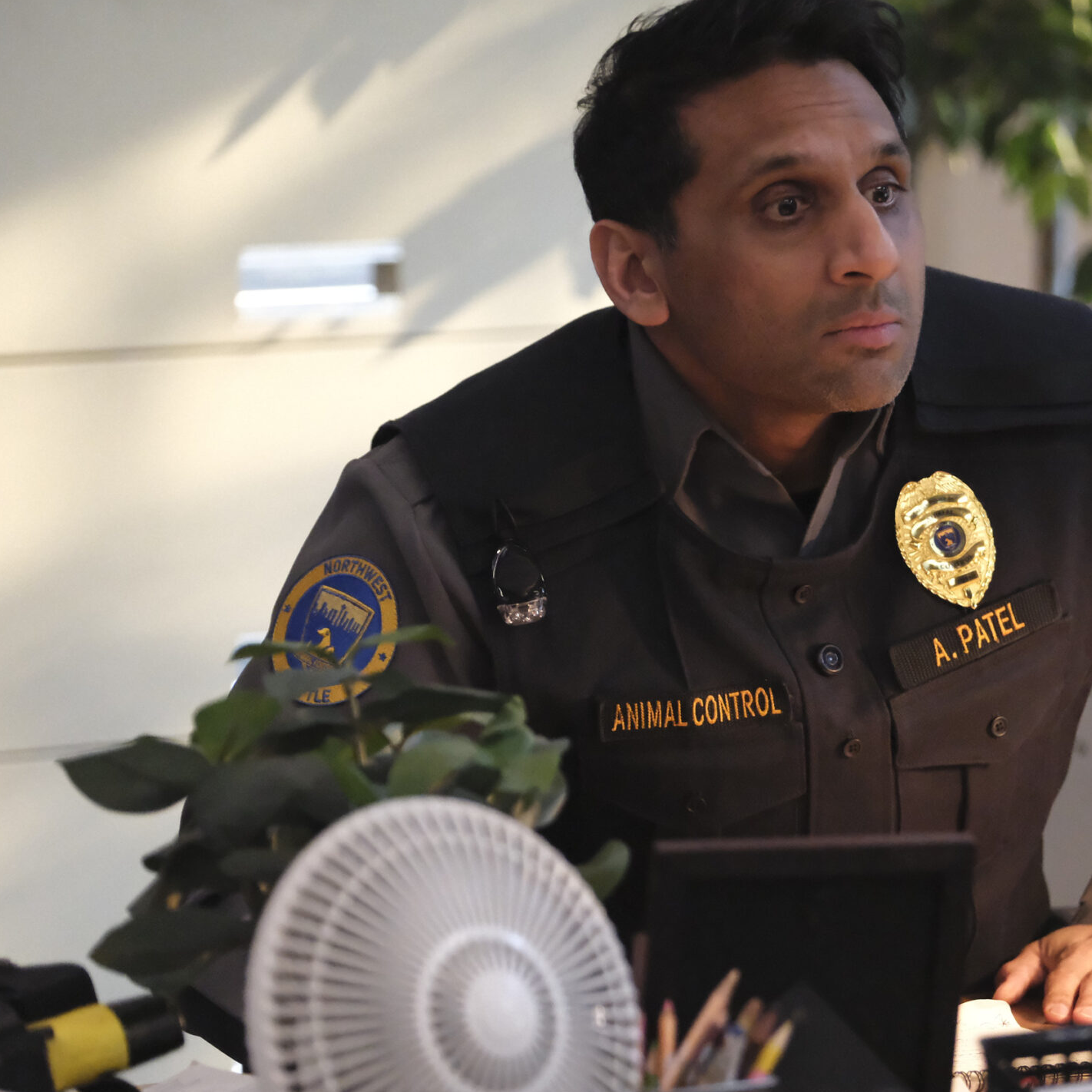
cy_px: 589
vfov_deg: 6.9
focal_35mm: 254
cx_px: 832
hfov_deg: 6.9
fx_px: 9065
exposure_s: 1/200
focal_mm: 110.6
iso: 10000
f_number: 2.8
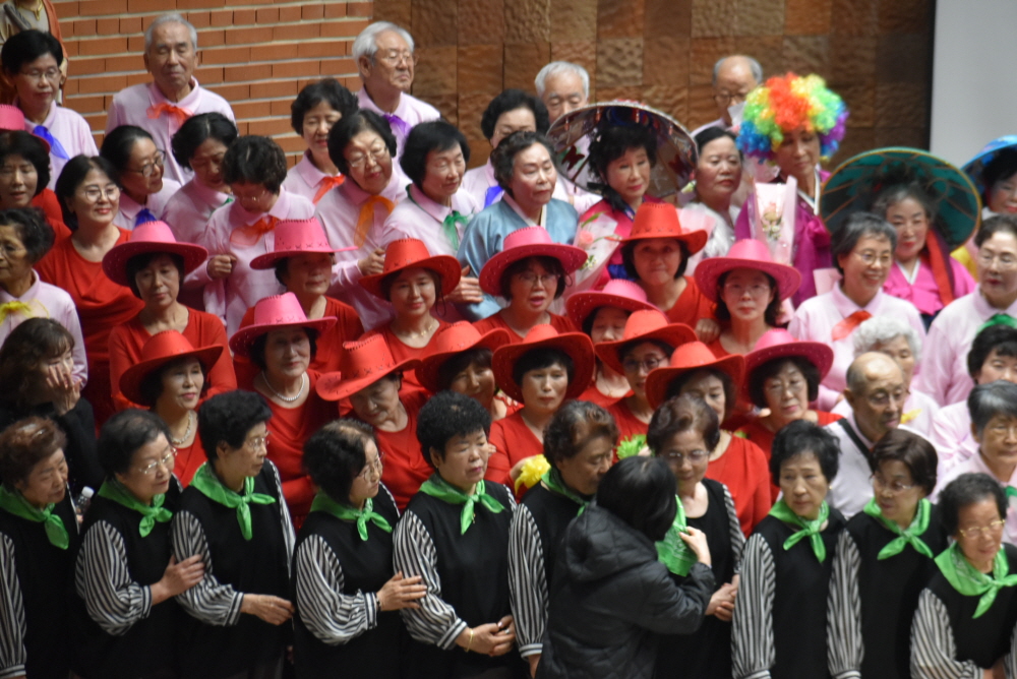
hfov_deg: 11.0
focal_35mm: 188
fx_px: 5300
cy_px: 340
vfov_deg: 7.3
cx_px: 508
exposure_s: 1/60
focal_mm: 125
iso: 1600
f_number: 4.8
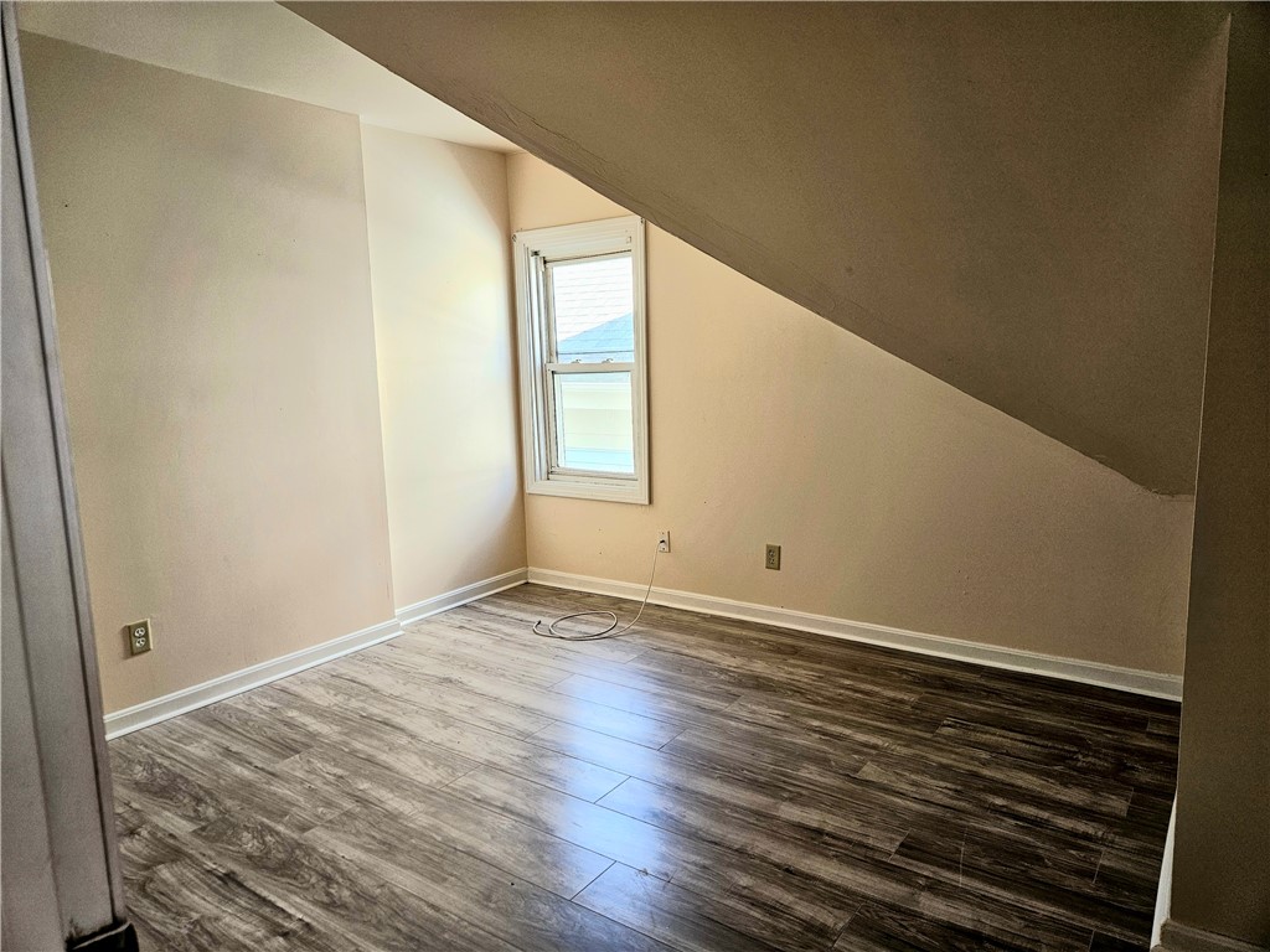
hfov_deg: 73.9
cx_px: 635
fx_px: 844
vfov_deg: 58.9
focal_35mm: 23
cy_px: 476
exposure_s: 1/120
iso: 100
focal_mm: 5.4
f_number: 1.8
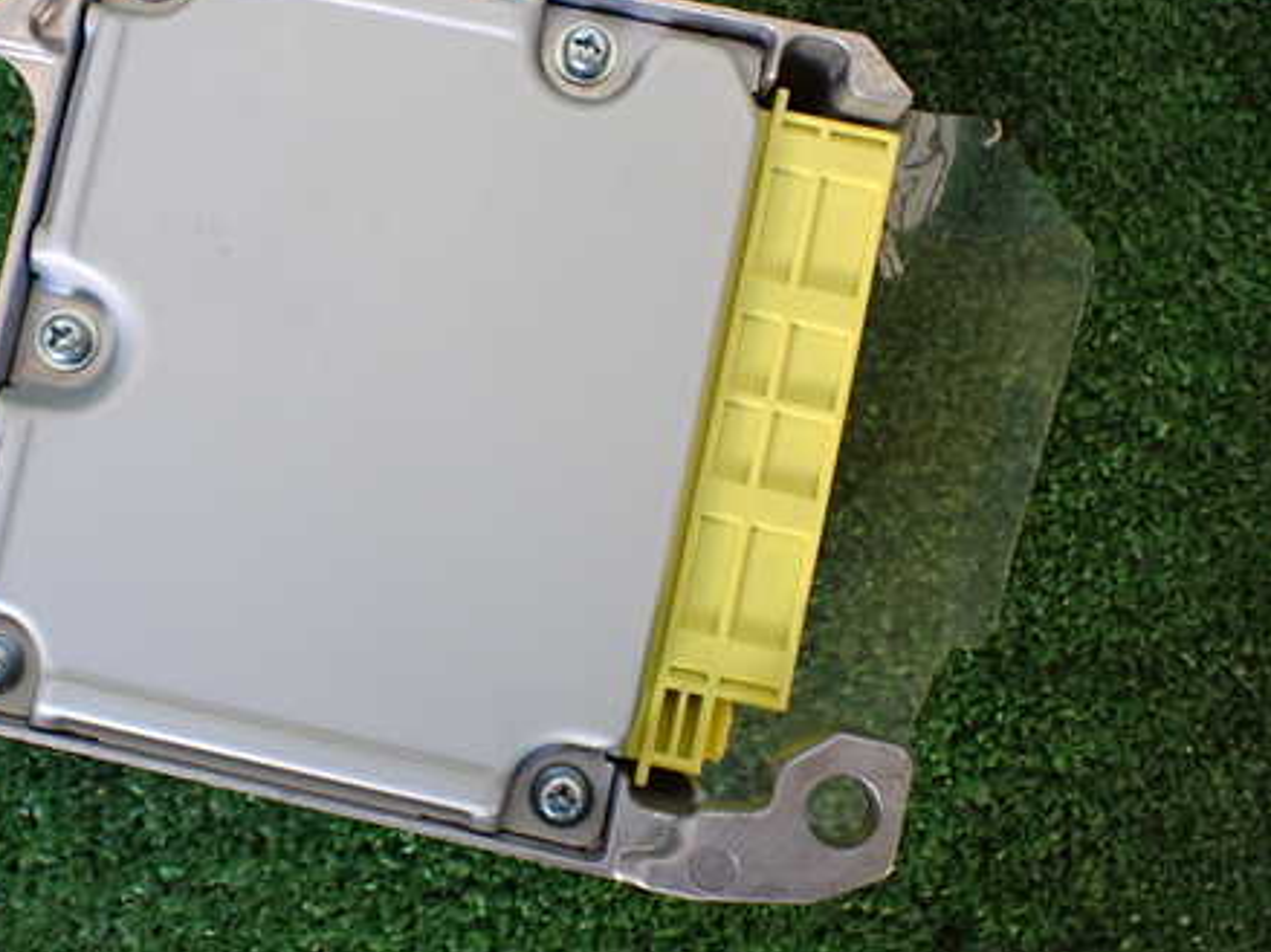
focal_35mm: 41
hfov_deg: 45.0
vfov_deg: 35.0
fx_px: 1505
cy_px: 399
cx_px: 411
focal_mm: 5.4
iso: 640
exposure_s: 1/125
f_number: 2.3
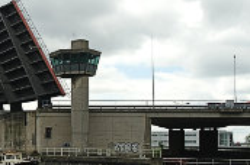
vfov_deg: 19.3
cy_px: 109
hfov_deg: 25.5
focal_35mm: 70
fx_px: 485
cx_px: -62
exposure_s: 1/160
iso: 100
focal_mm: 18
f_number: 6.7
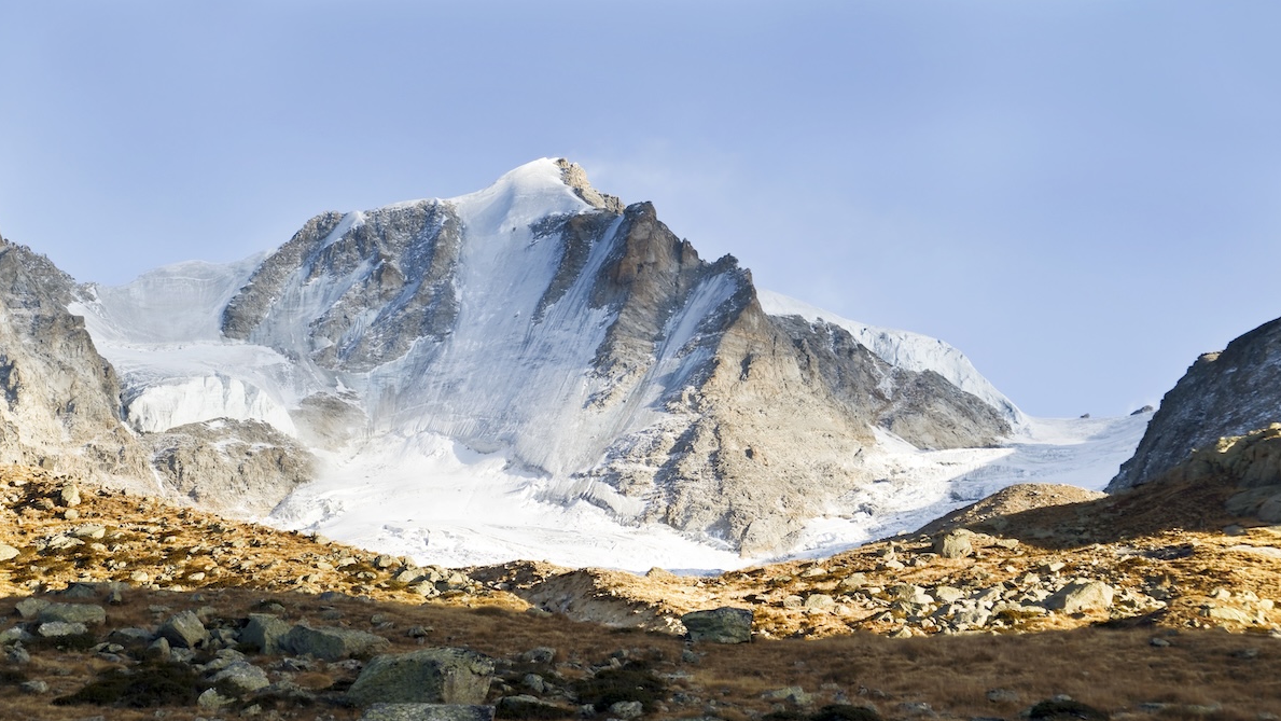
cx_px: 639
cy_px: 429
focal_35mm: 111
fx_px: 3771
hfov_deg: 19.3
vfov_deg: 10.9
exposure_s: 1/250
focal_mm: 70
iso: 250
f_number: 8
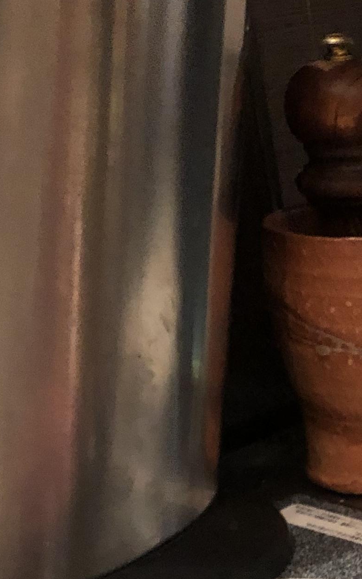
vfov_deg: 20.1
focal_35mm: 96
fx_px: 1516
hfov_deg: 12.4
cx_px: 661
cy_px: 723
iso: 100
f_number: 1.8
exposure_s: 1/6
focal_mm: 4
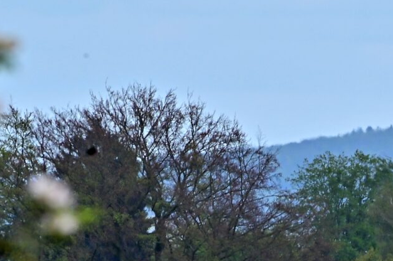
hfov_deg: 0.9
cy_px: 408
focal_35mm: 2249
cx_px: 771
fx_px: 24526
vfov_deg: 0.6
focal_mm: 550
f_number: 20
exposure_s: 1/80
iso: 100
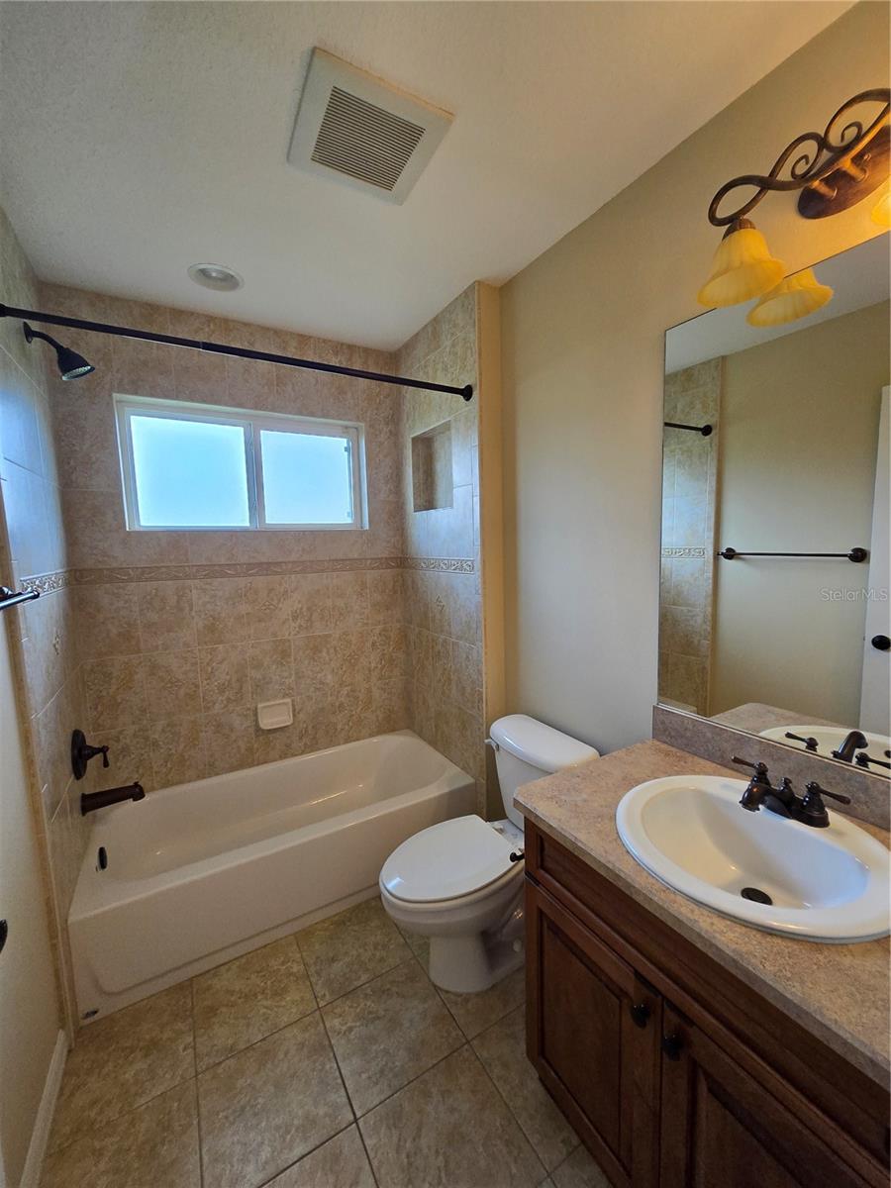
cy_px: 594
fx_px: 446
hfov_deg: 89.9
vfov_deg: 106.2
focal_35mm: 13
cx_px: 446
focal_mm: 1.7
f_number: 2.2
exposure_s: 1/60
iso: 80
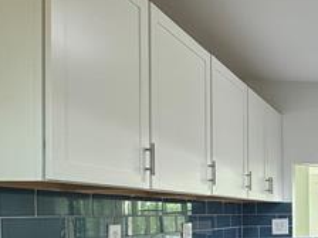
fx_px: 459
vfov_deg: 28.1
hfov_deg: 28.6
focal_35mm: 50
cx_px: 446
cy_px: 211
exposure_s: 1/120
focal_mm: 2.22
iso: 80
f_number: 2.2
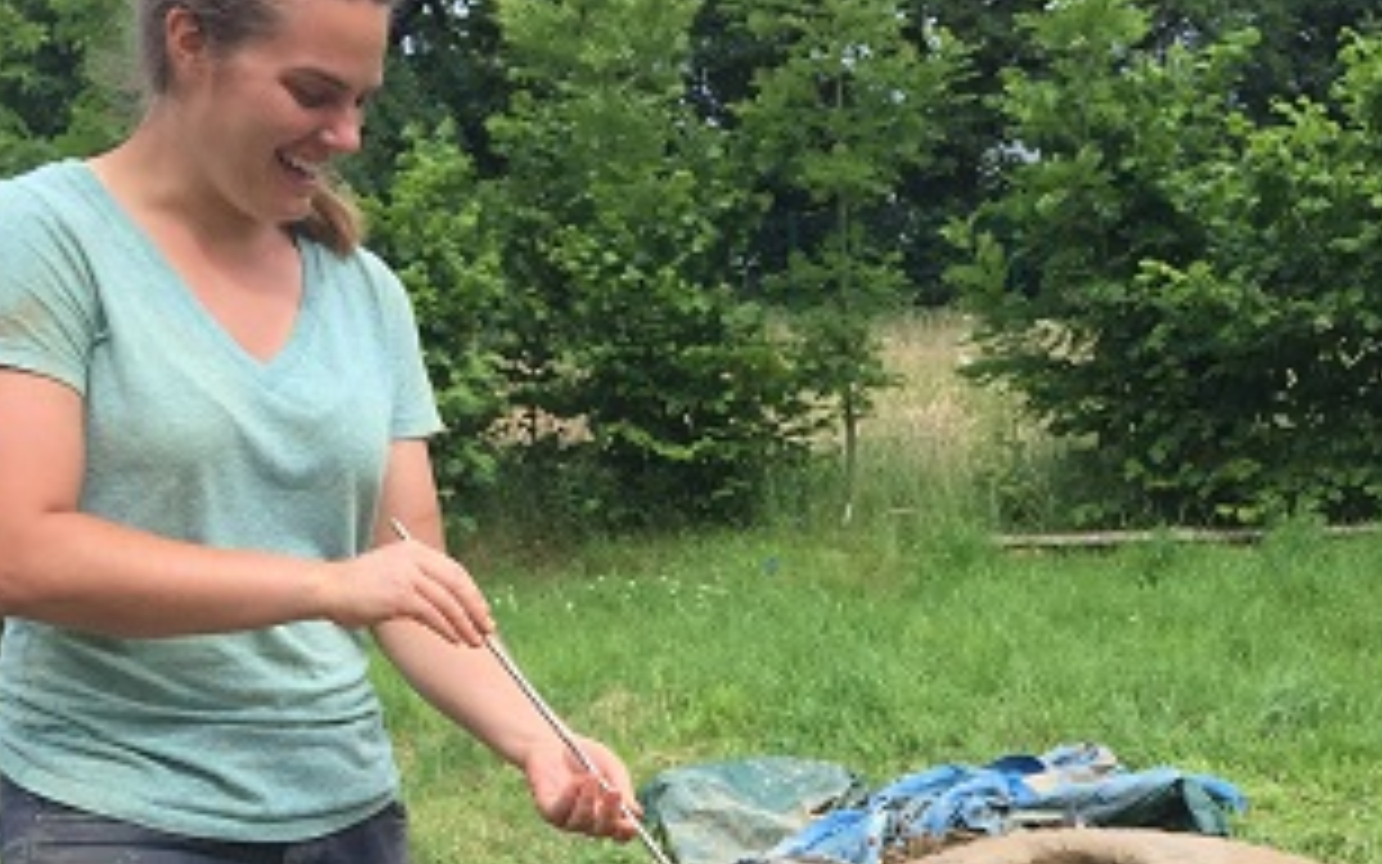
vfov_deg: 19.4
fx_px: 2260
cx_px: 799
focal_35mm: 60
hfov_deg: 33.9
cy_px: 1215
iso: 32
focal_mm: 4.15
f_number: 2.2
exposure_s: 1/1163
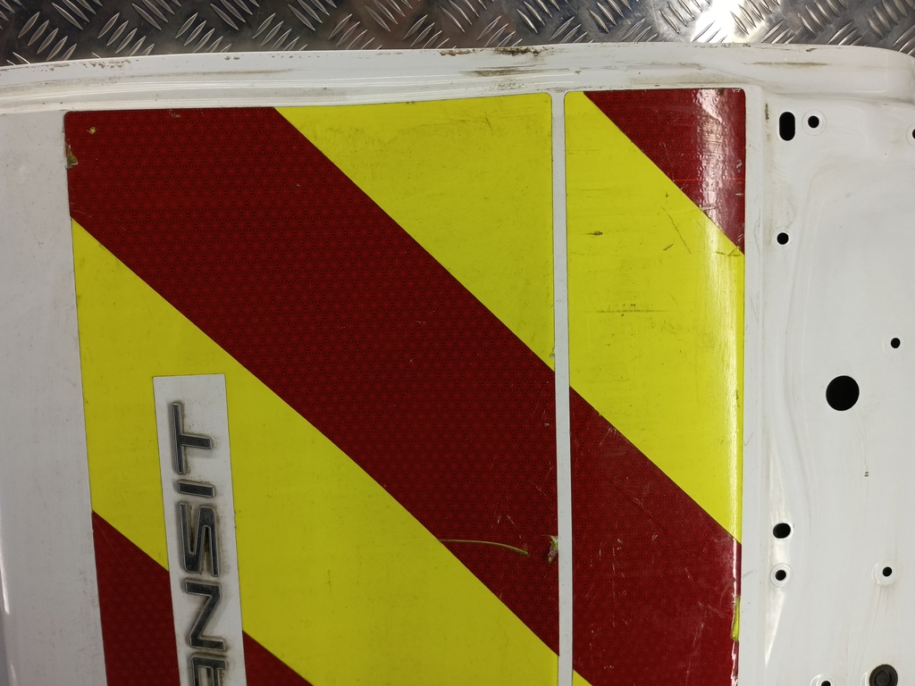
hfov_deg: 73.9
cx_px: 458
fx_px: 608
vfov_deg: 58.9
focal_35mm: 23
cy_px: 343
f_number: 1.6
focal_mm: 4.11
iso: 100
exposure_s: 1/100
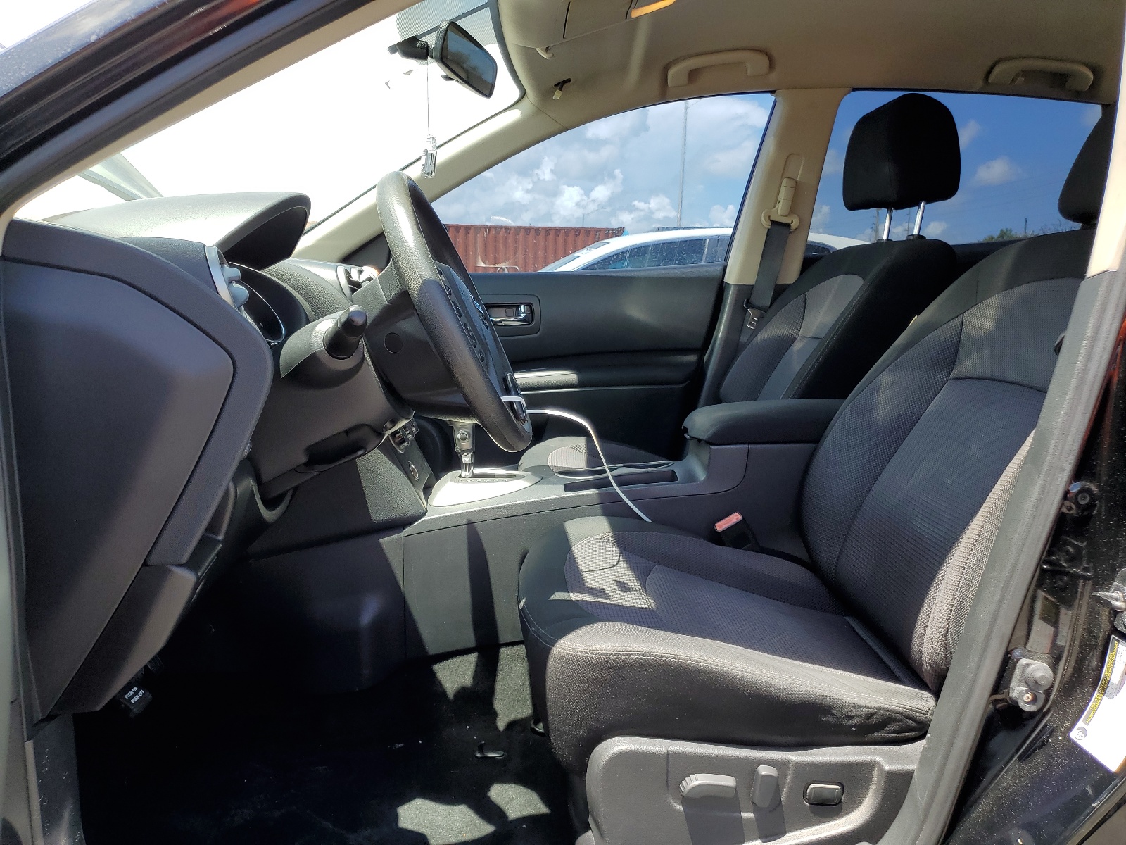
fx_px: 846
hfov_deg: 67.3
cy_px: 422
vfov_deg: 53.1
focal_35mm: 26
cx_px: 563
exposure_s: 1/625
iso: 50
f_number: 1.5
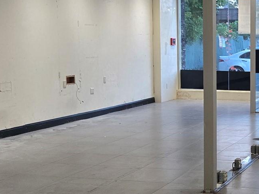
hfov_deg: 24.8
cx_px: 285
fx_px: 546
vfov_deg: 20.2
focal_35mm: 73
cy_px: 100
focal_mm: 5.4
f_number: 1.8
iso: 200
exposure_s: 1/120
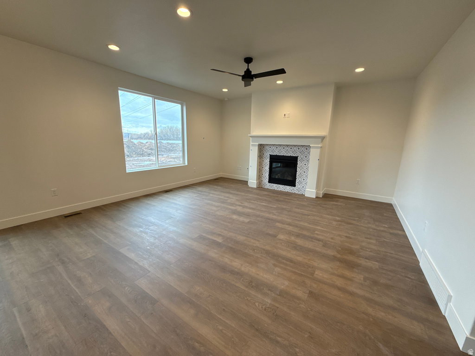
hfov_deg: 102.1
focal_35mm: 14
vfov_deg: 85.7
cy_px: 178
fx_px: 192
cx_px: 238
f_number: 2.2
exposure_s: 1/120
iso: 125
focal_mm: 2.22
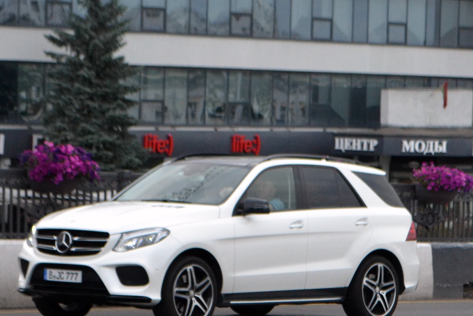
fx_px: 1038
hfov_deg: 25.7
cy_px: 169
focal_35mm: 79
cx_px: 222
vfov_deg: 17.3
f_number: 5.3
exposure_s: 1/500
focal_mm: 46
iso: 1250
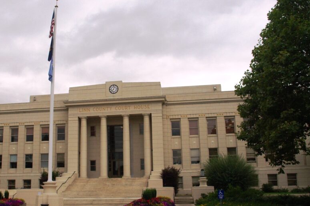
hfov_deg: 48.2
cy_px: 113
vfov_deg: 33.4
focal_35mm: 40
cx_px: 123
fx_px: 344
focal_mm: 21.25
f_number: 9.5
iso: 800
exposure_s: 1/1000
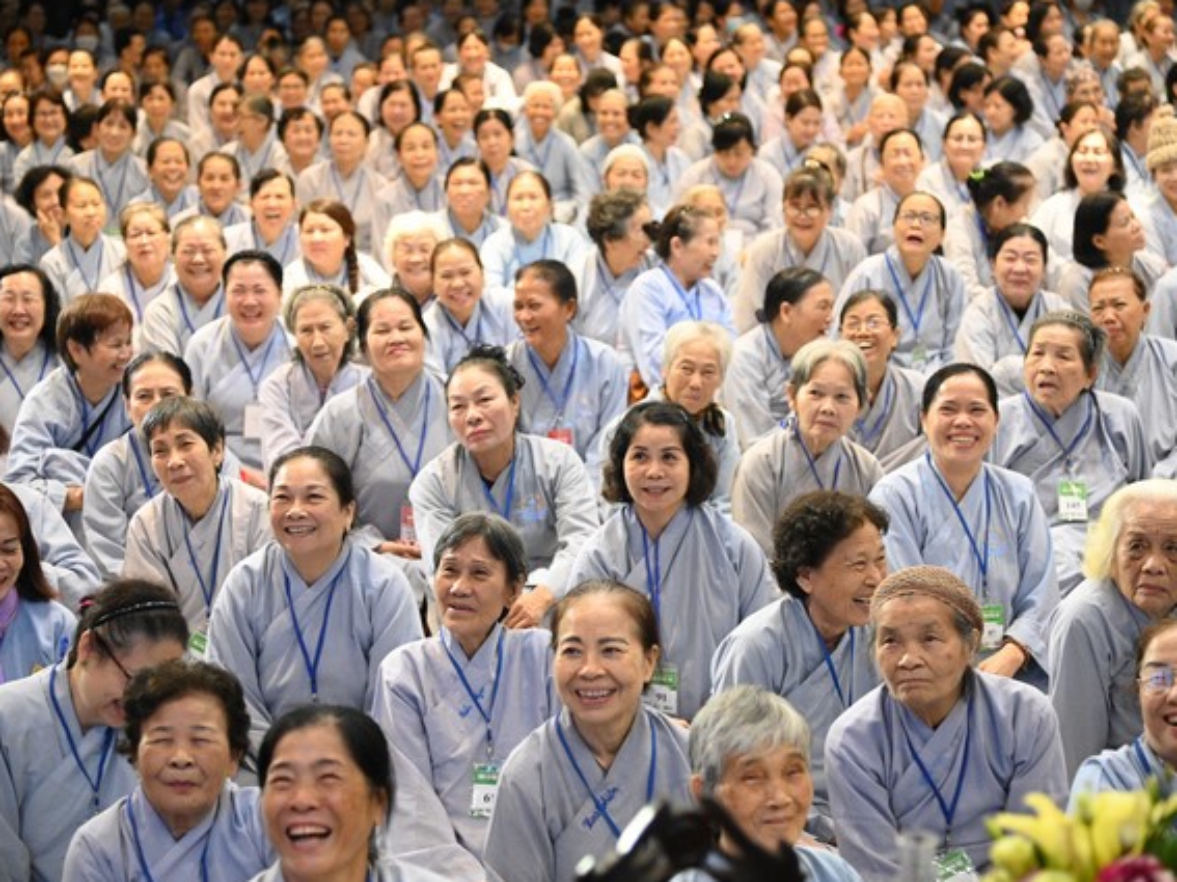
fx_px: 3059
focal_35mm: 90
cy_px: 443
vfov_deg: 16.4
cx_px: 590
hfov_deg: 21.8
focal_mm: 82
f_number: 4
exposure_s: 1/250
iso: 10000
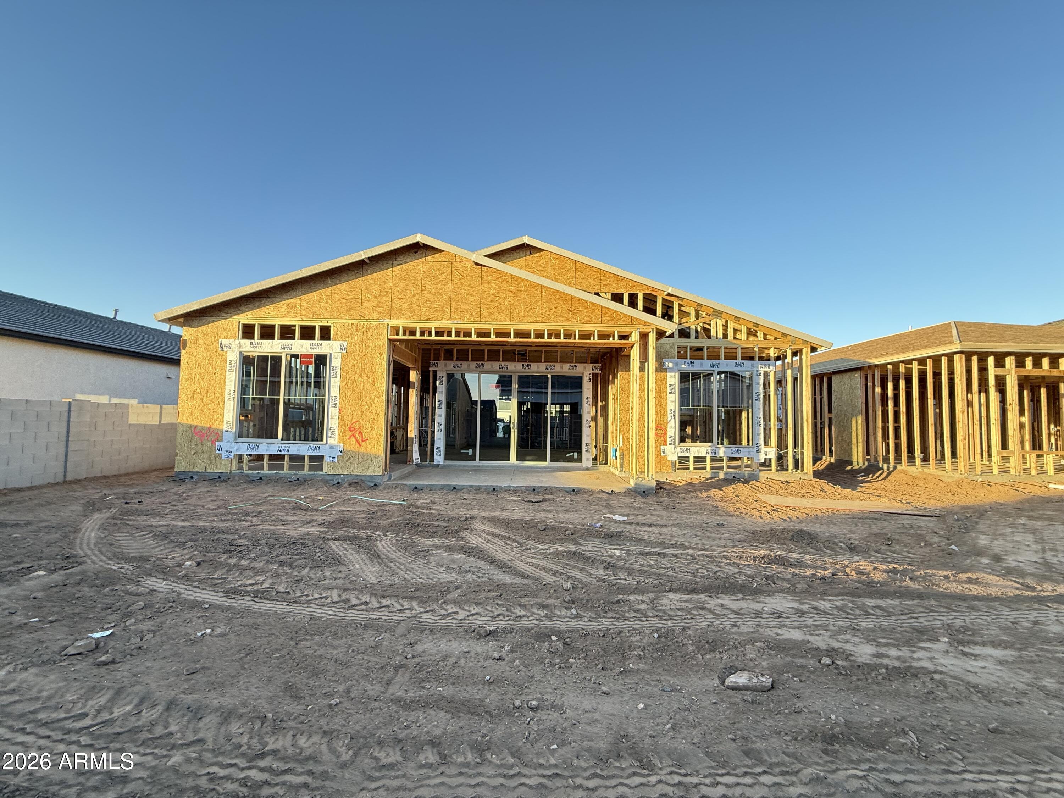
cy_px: 399
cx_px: 532
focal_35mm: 14
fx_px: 430
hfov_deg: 102.1
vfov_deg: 85.7
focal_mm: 2.22
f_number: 2.2
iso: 64
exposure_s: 1/235
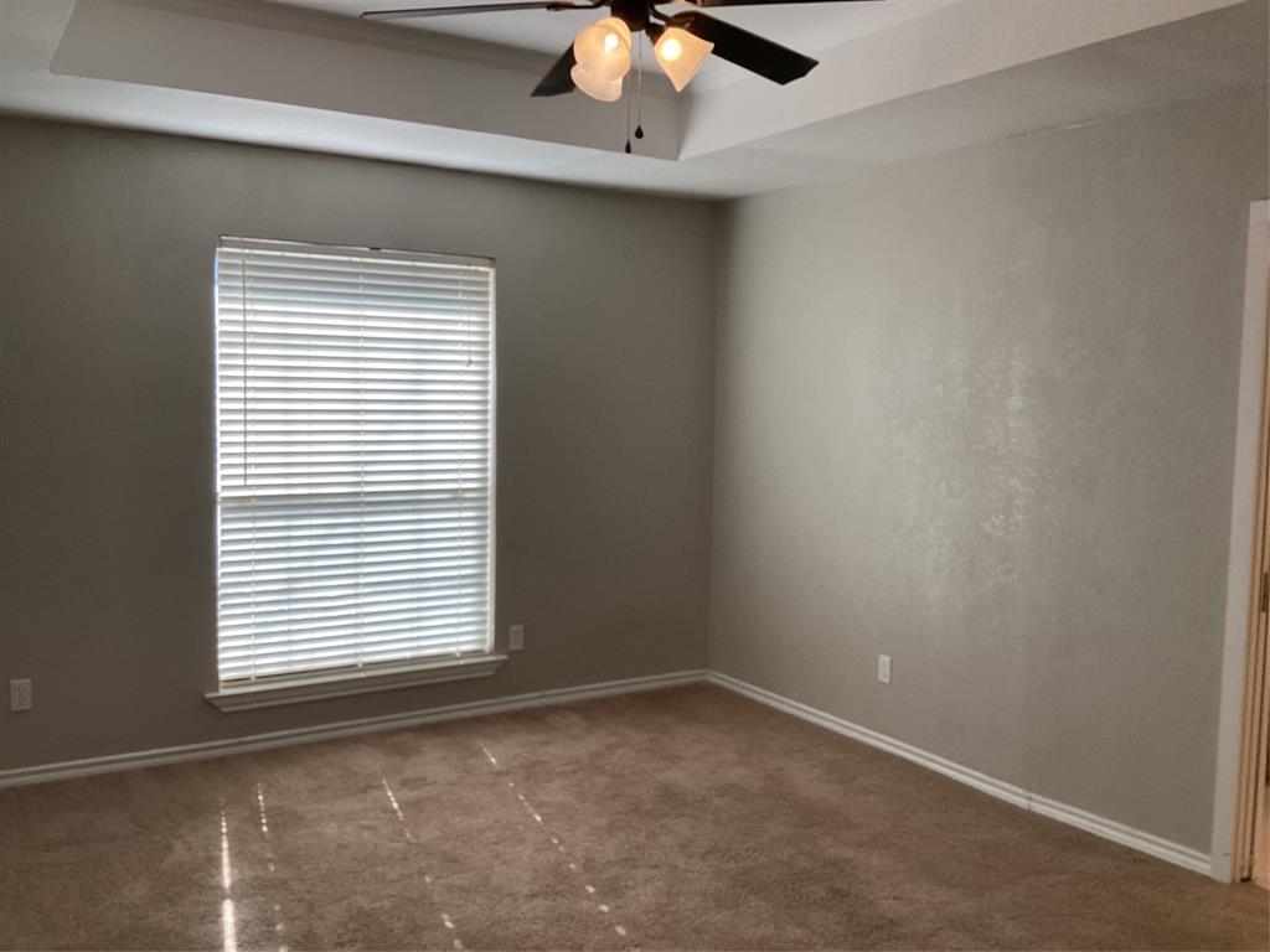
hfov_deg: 58.4
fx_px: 1137
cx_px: 635
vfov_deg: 45.4
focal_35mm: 31
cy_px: 476
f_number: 2.4
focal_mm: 3.3
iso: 50
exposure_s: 1/120
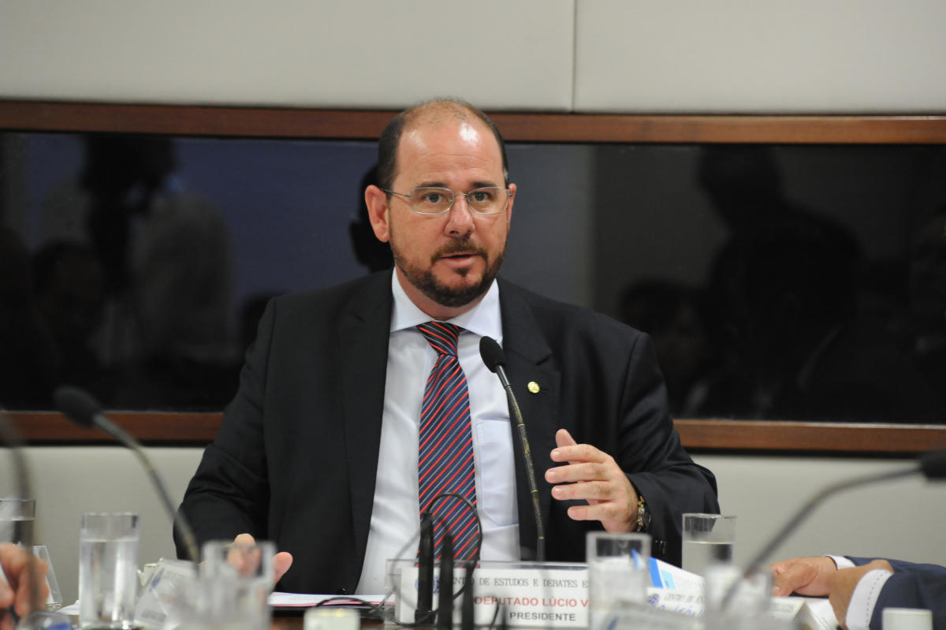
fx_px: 5253
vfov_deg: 6.9
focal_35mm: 200
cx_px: 473
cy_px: 315
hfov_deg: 10.3
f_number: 6.3
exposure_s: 1/80
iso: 3200
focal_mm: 200
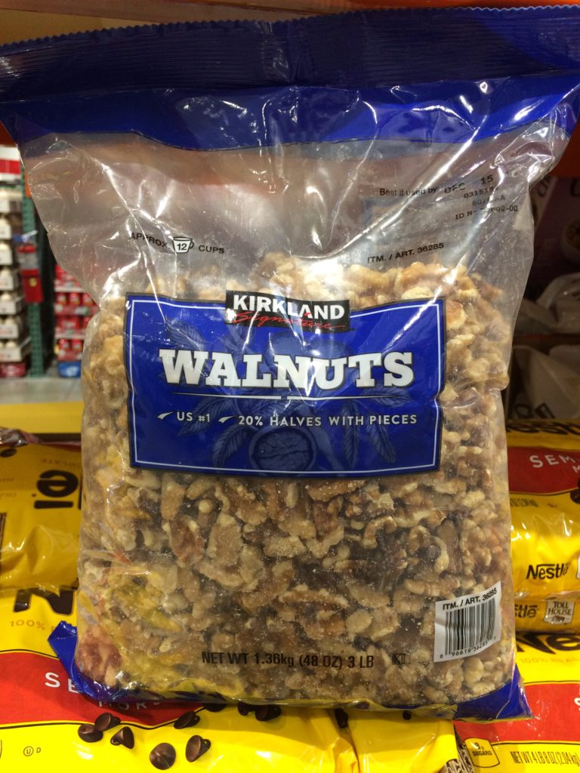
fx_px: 648
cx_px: 290
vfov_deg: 61.7
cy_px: 386
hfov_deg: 48.2
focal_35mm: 29
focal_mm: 4.15
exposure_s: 1/30
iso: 125
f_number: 2.2
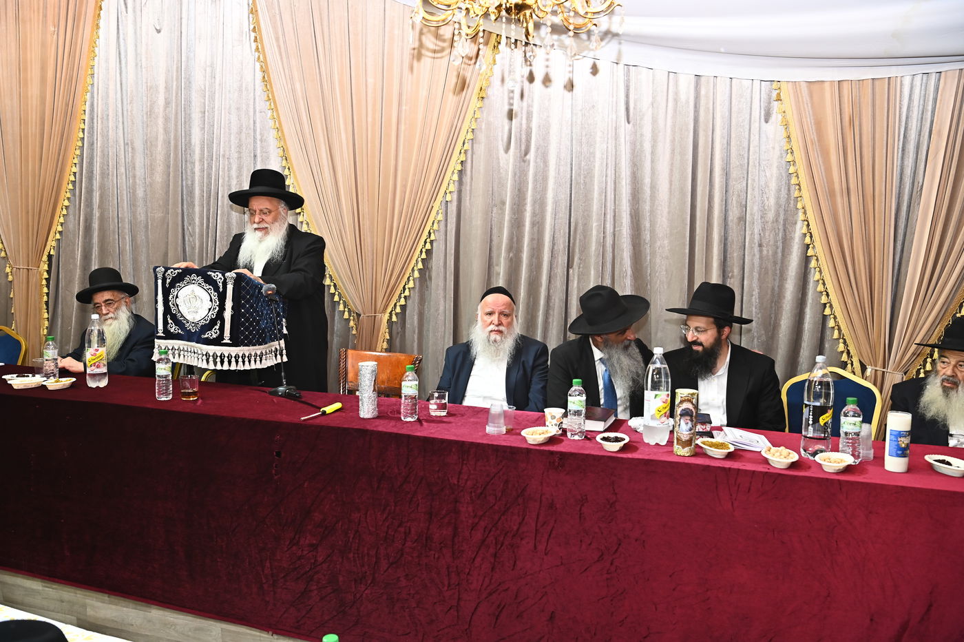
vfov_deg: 41.1
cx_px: 482
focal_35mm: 32
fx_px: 856
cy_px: 321
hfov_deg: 58.7
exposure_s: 1/160
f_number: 6.3
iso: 1250
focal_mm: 32
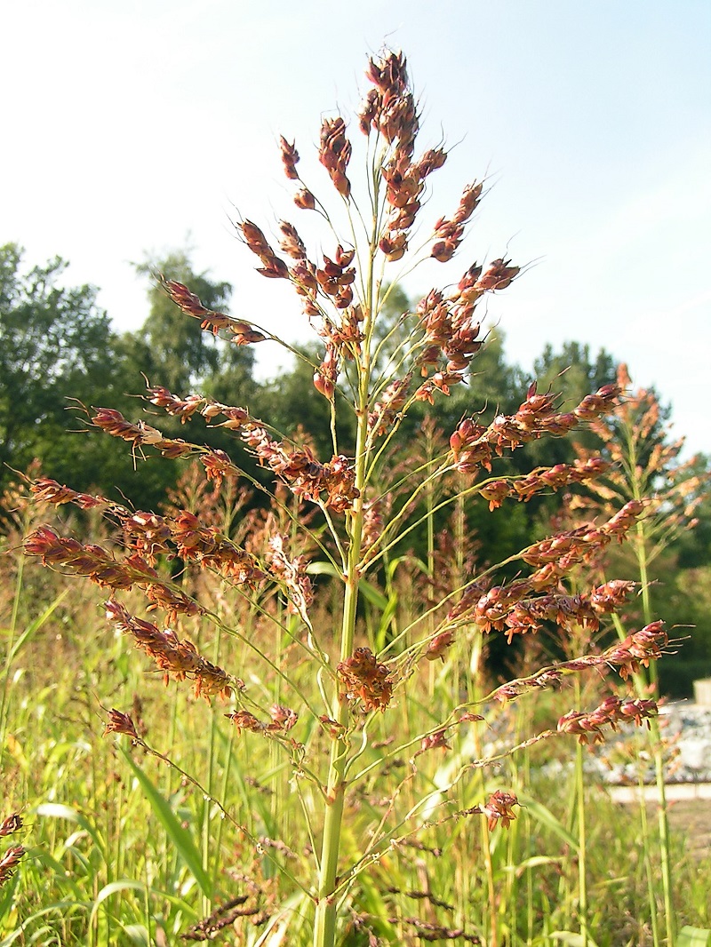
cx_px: 356
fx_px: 1040
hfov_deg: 37.7
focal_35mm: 38
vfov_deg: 49.0
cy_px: 474
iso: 50
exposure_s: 1/125
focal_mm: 5.8
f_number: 5.6
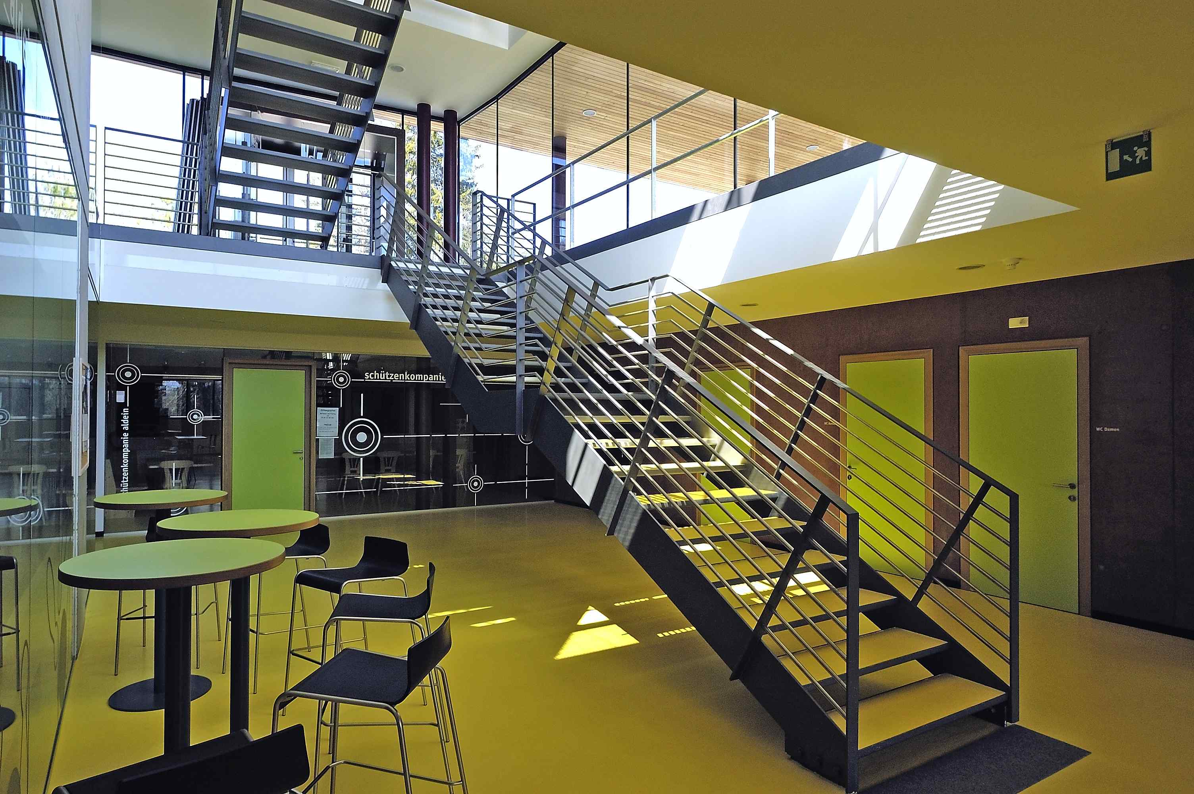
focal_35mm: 21
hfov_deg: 81.3
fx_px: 696
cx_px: 597
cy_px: 397
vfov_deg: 59.4
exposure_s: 1/80
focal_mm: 14
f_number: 7.1
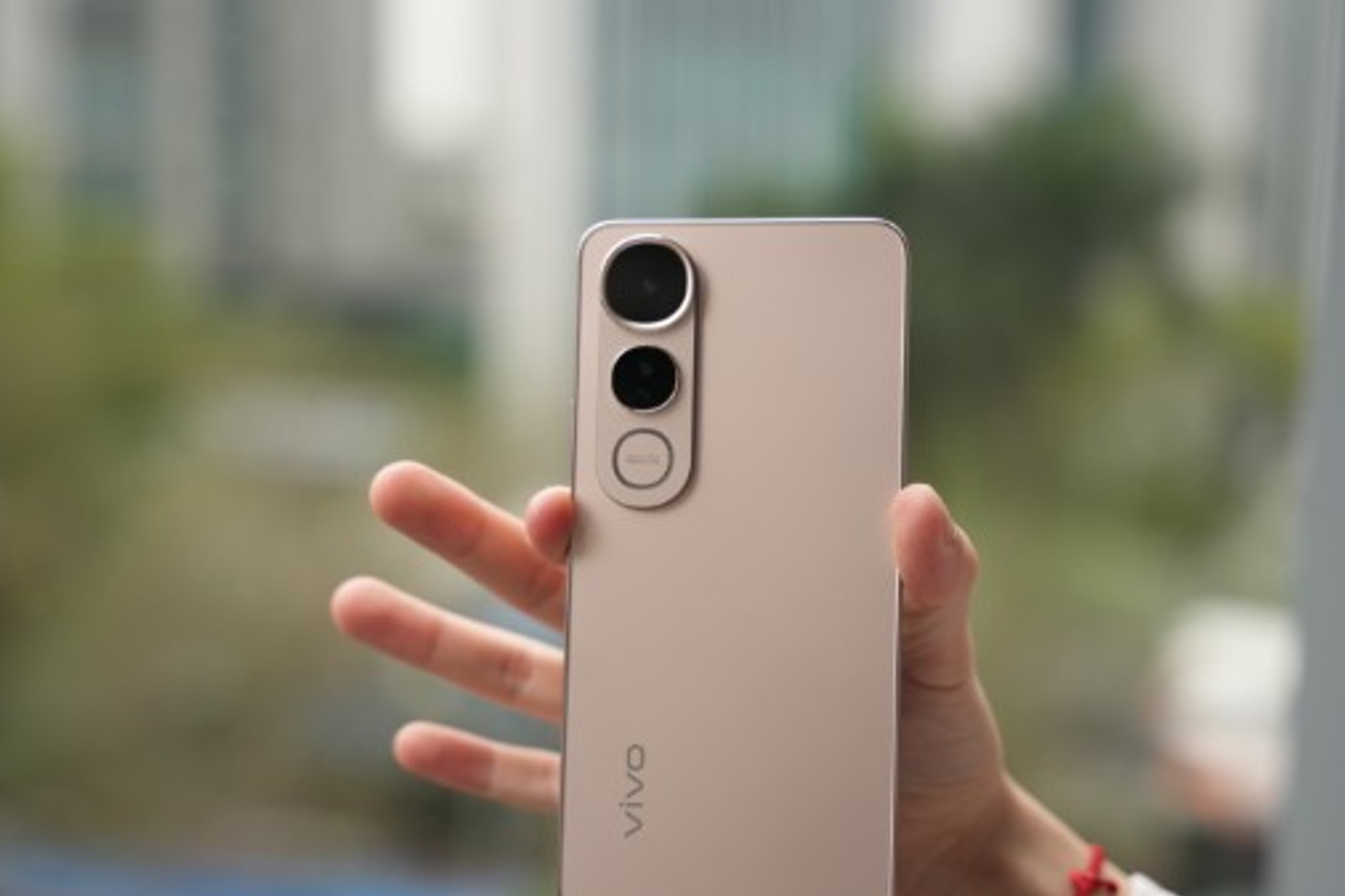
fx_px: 2641
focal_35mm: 71
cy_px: 526
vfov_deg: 19.2
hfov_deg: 28.6
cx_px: 702
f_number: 2.8
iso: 320
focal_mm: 59.6
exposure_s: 1/200
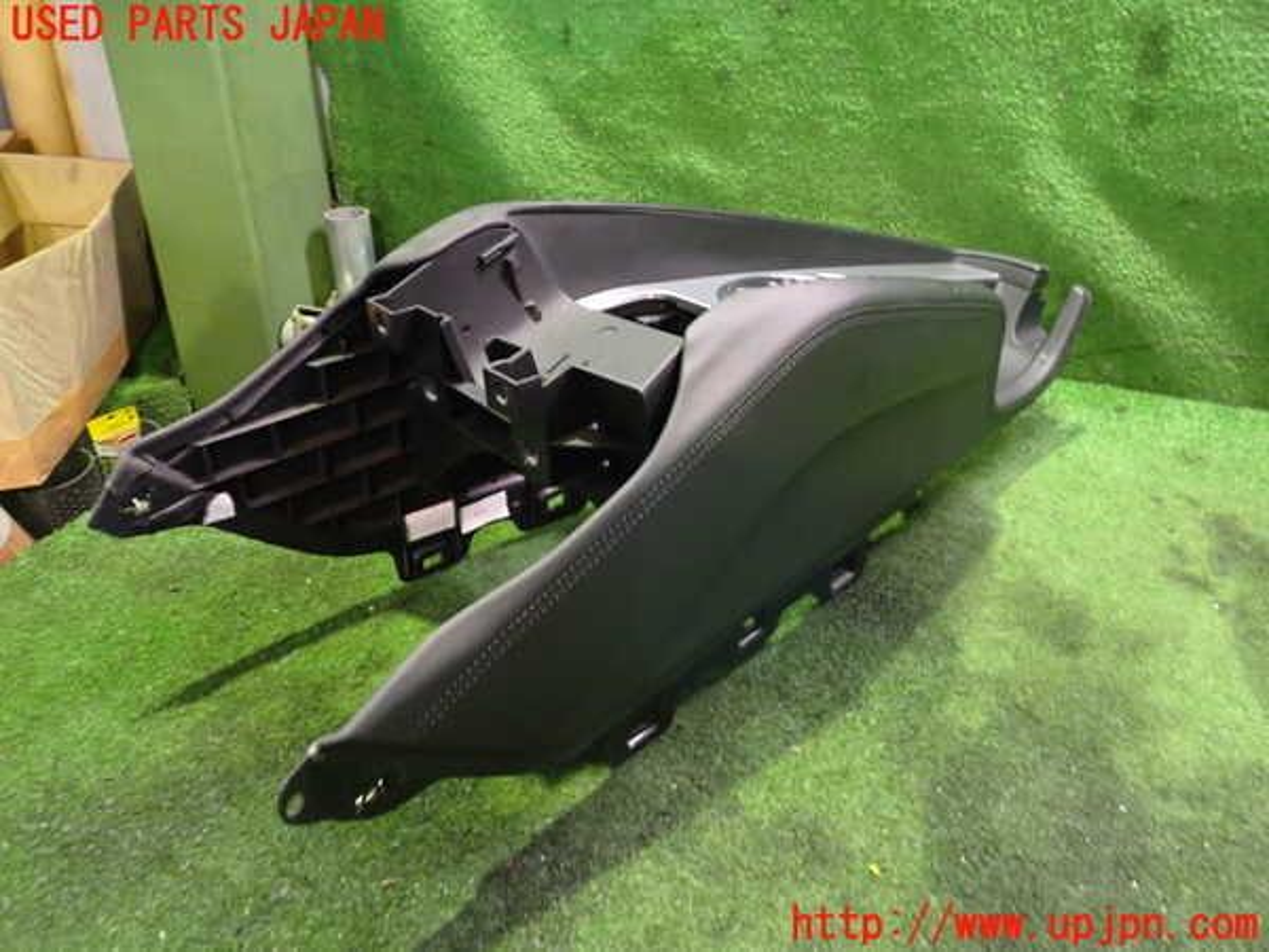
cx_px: 634
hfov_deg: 60.0
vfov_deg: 46.8
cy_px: 476
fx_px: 1100
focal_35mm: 30
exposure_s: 1/15
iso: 800
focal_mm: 5.4
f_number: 2.3
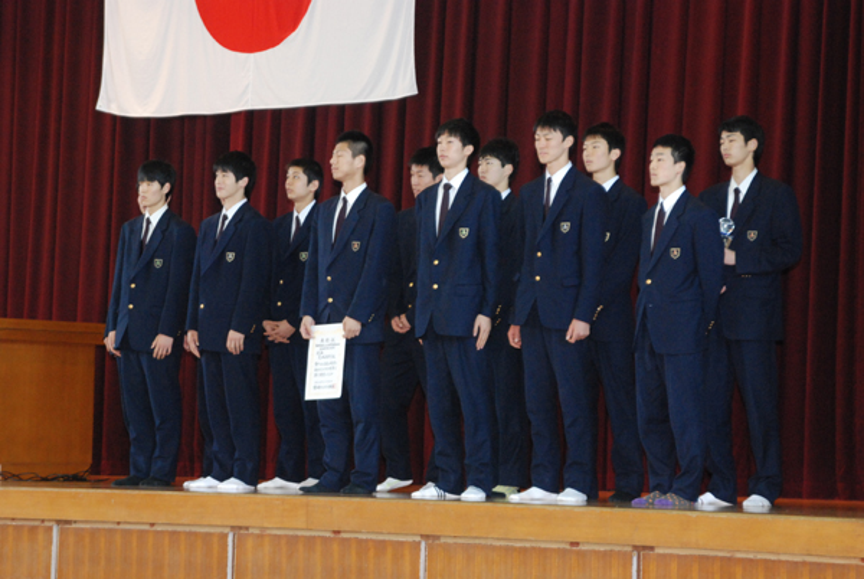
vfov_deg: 10.0
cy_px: 290
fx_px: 3317
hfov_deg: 14.8
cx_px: 432
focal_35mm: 138
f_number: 5.6
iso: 1600
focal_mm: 92
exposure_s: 1/60
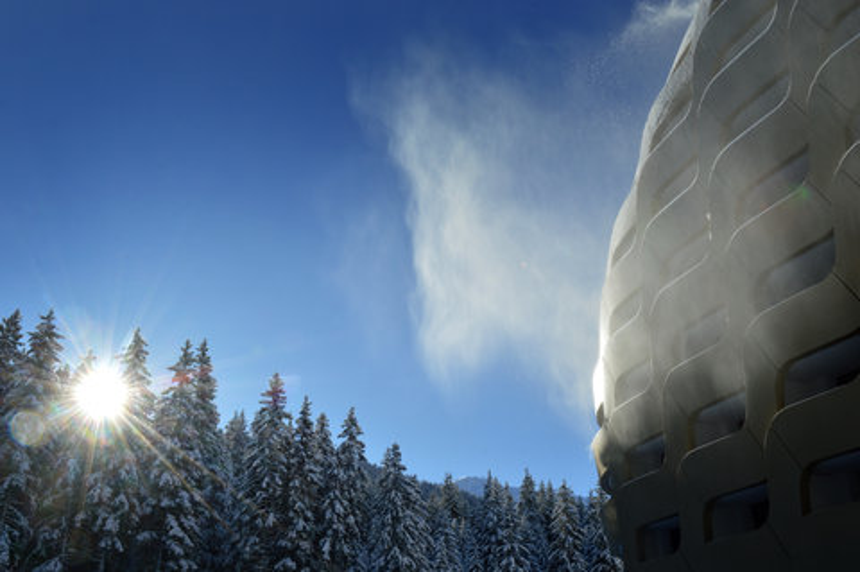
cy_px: 286
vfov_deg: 36.8
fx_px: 859
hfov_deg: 53.2
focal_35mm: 36
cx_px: 430
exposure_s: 1/125
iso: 100
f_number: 16
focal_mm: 24
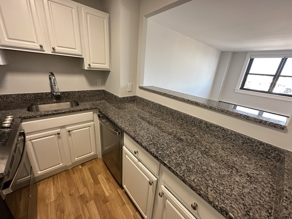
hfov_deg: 102.1
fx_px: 118
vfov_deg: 85.7
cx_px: 146
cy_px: 110
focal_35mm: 14
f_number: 2.2
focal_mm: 2.22
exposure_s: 1/120
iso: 250
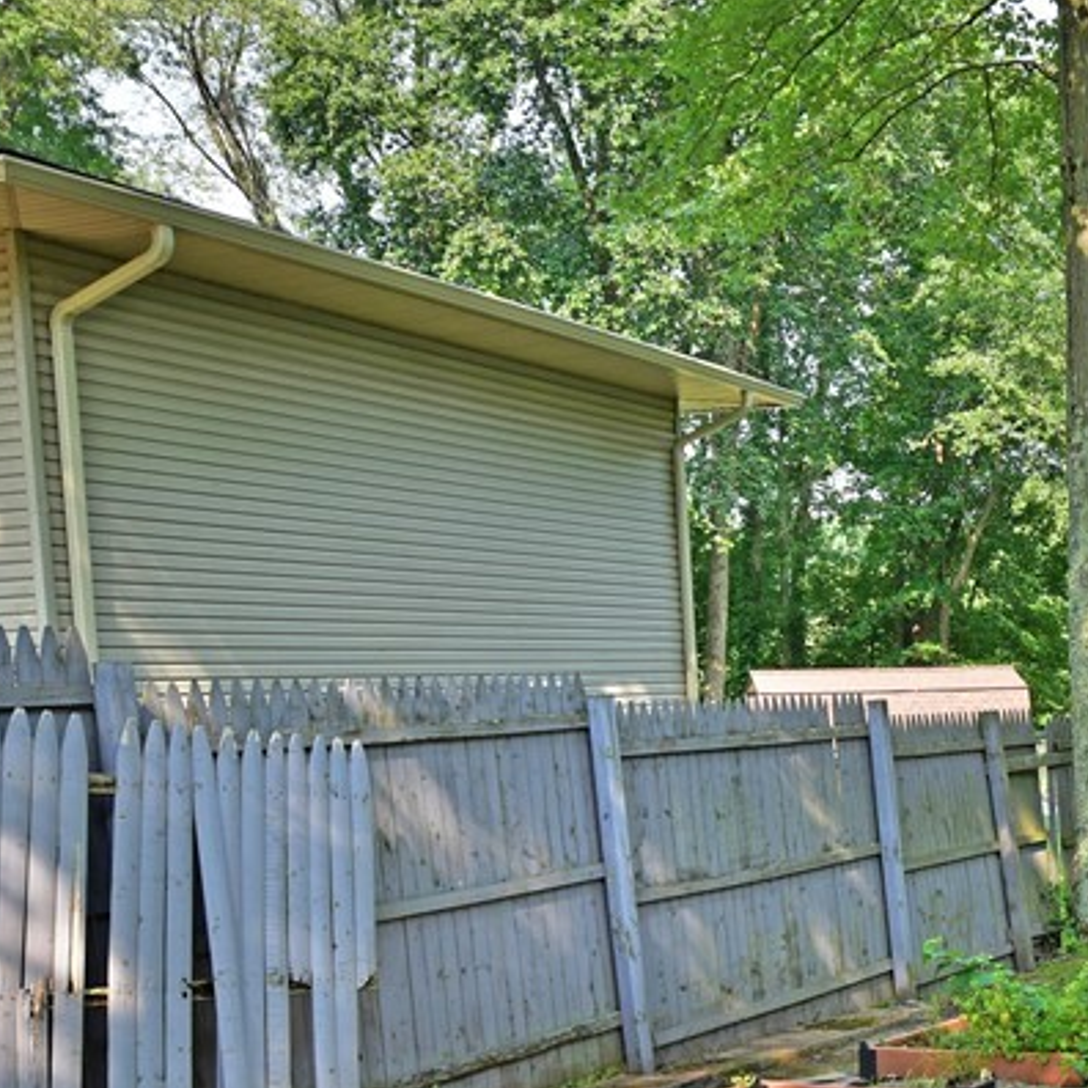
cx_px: 1272
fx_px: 1742
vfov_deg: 34.0
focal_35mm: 49
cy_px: 808
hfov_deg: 30.1
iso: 200
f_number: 4.5
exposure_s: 1/400
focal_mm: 14
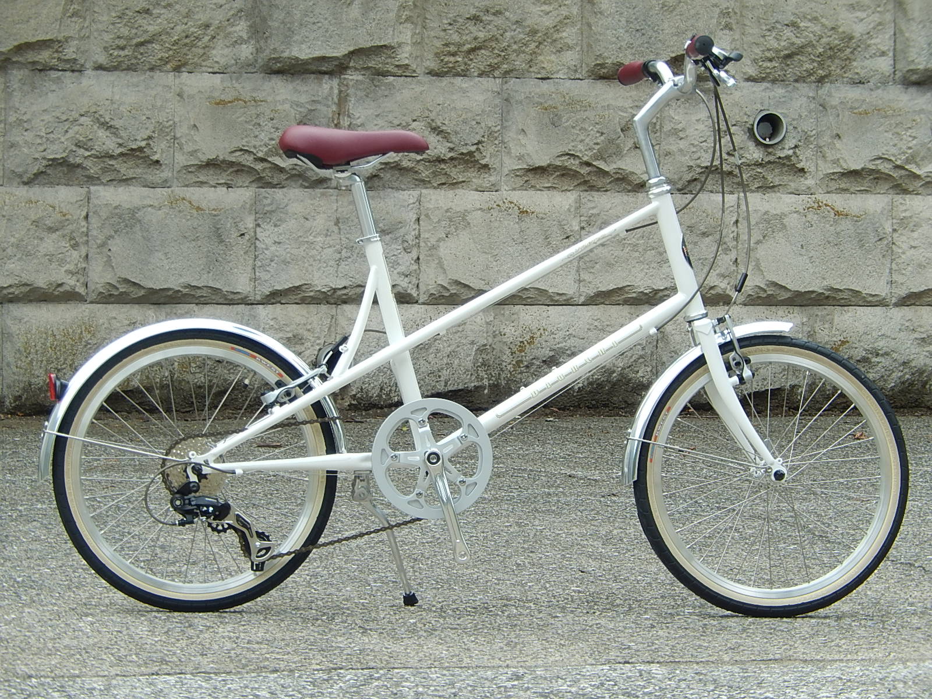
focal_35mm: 215
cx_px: 466
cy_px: 350
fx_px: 5789
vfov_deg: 6.9
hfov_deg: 9.2
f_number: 5.8
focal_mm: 38.6
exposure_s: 1/80
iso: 125
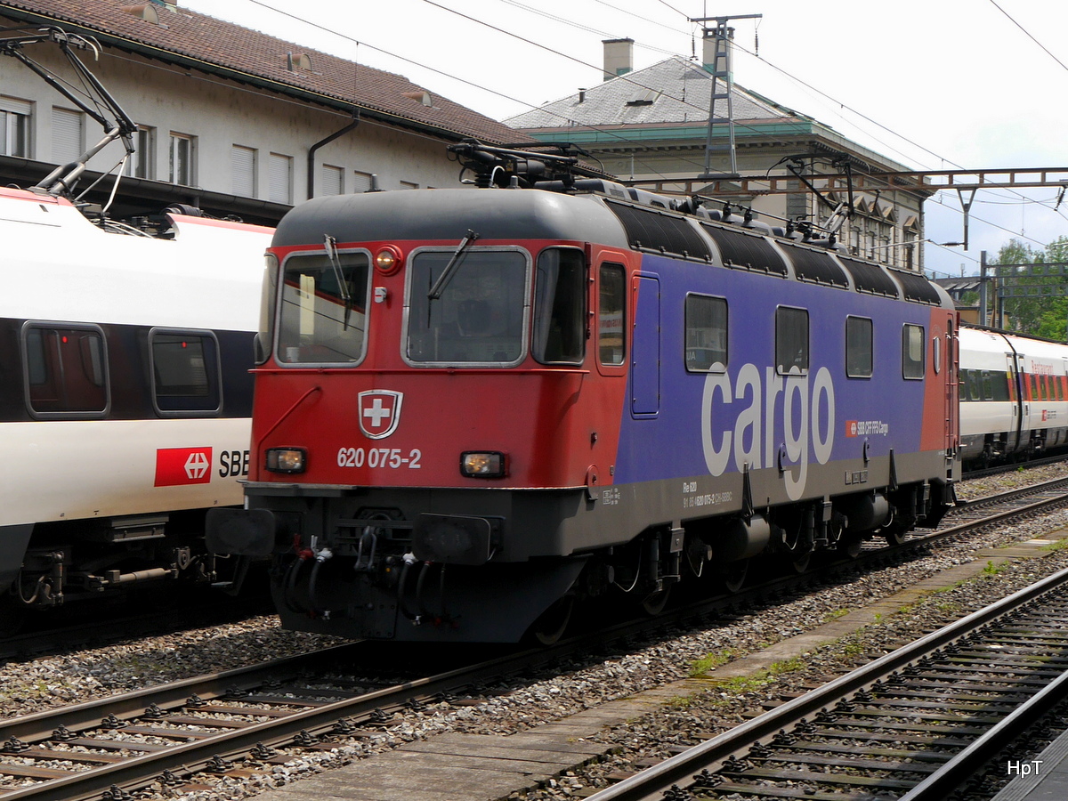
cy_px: 400
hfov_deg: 44.8
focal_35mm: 42
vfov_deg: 34.3
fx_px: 1296
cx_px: 534
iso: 160
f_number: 8
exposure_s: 1/320
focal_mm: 21
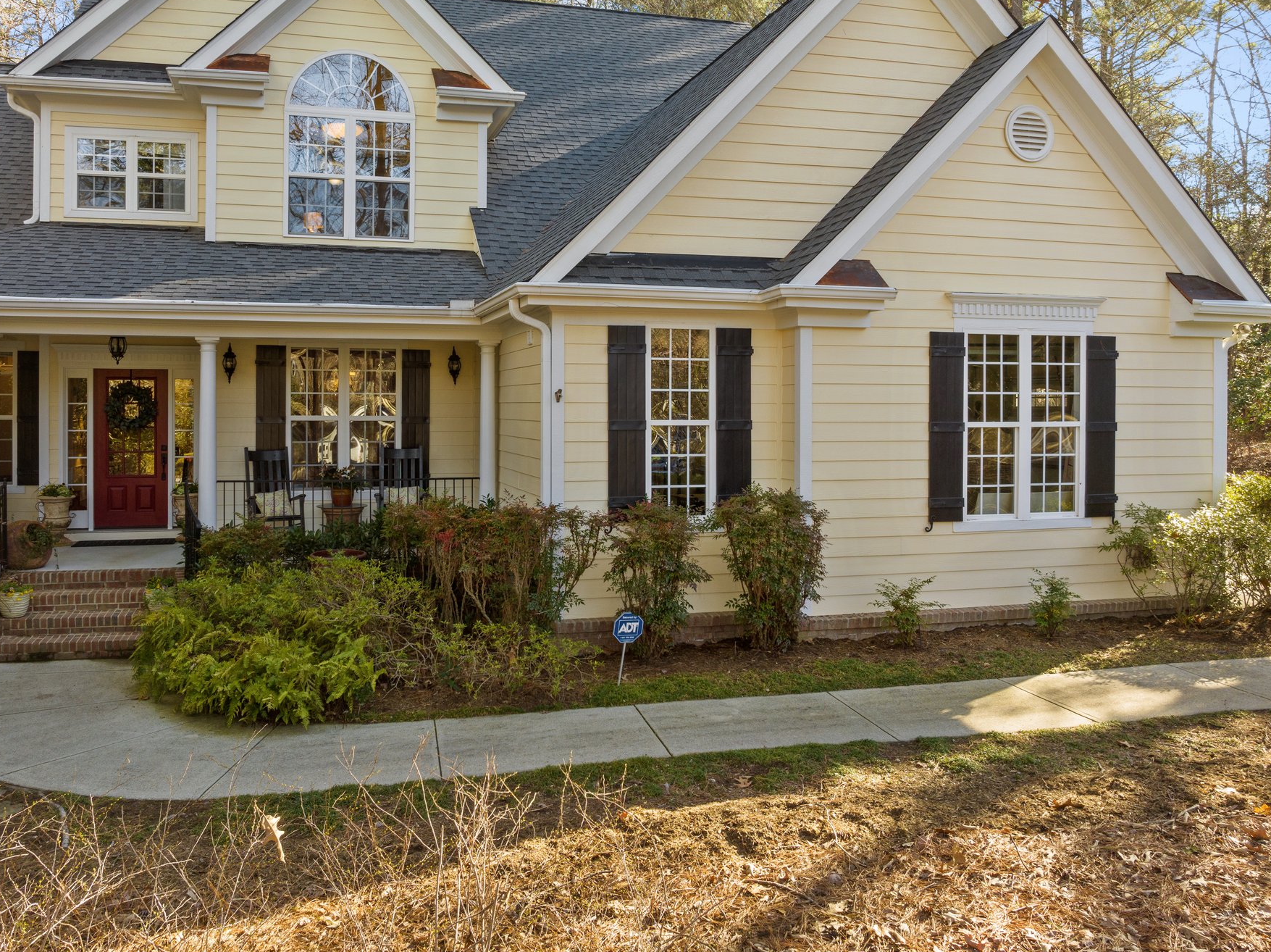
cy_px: 412
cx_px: 534
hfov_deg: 63.1
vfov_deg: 49.6
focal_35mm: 28
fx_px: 1027
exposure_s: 1/15
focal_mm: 12.29
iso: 130
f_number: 5.6
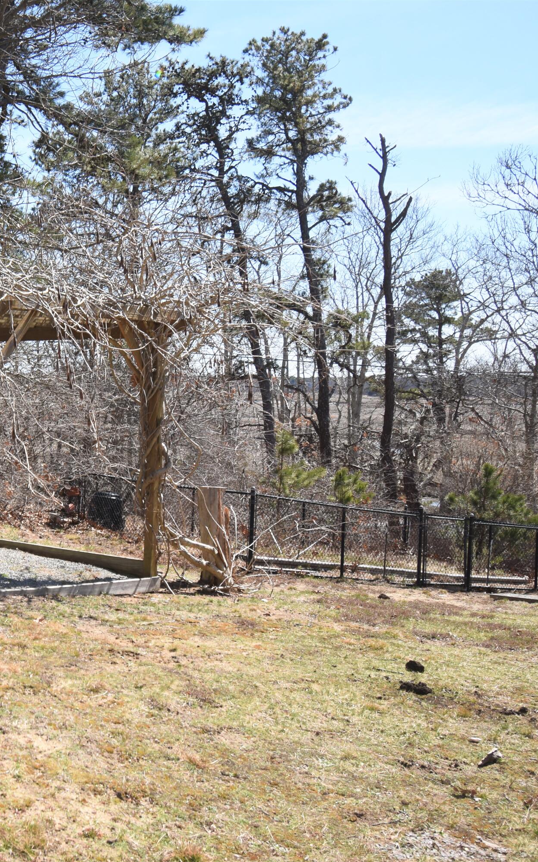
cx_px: -64
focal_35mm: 46
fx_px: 1079
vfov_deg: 43.5
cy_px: 431
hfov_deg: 25.8
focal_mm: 20
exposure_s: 1/250
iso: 100
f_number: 5.6
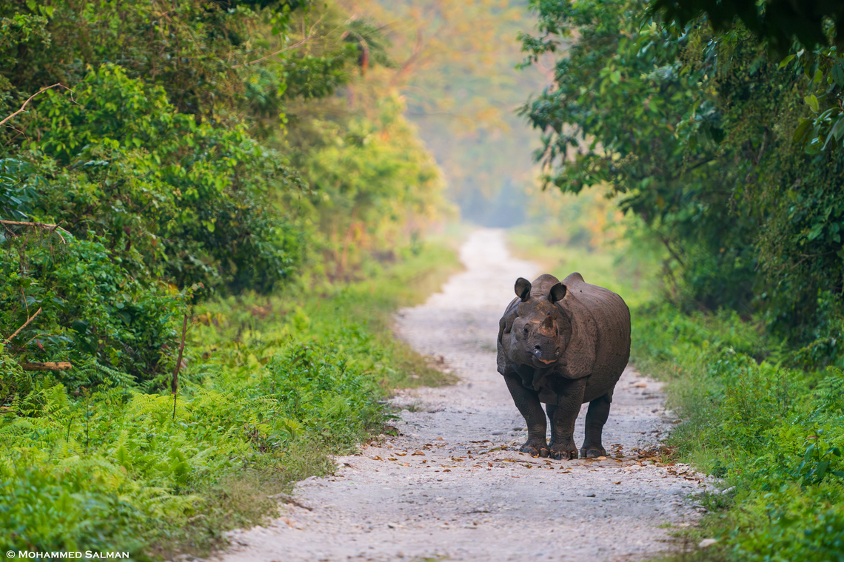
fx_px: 14066
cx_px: 422
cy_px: 281
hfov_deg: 3.4
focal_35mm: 600
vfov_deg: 2.3
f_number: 6.3
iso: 3200
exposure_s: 1/400
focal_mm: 600
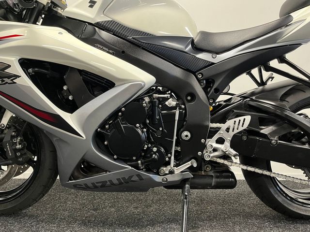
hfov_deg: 67.3
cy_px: 116
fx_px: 233
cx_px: 155
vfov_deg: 53.1
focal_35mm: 26
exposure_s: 1/50
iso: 400
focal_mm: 5.1
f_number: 1.6
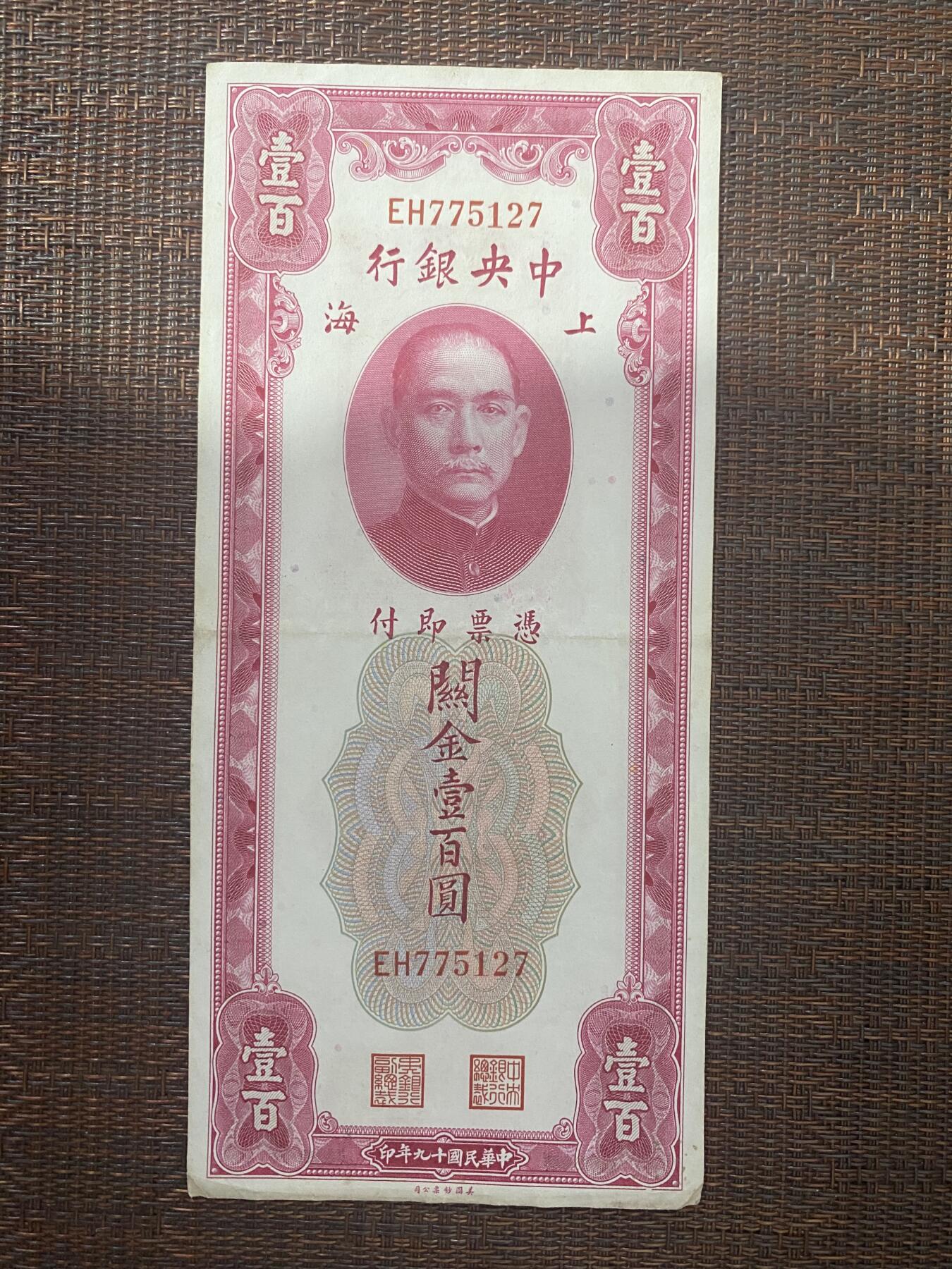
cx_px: 476
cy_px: 634
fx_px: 953
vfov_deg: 67.3
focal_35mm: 26
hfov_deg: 53.1
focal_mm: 4.25
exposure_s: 1/50
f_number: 1.8
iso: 200
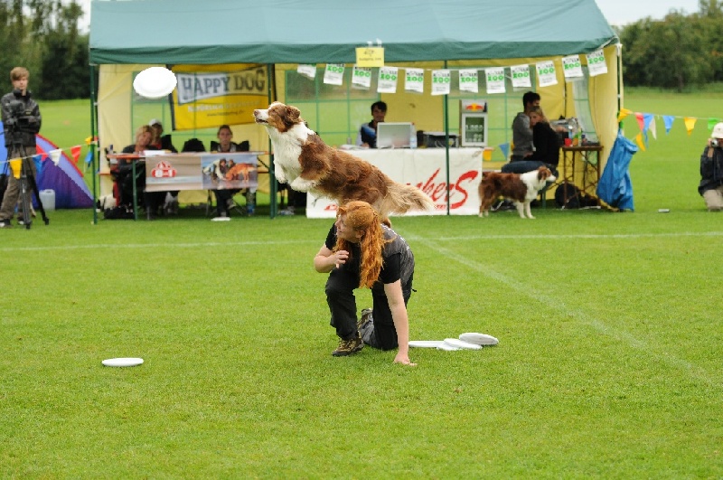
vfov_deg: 13.0
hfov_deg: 19.5
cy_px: 240
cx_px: 362
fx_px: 2106
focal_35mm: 105
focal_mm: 70
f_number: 2.8
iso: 400
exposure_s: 1/2000
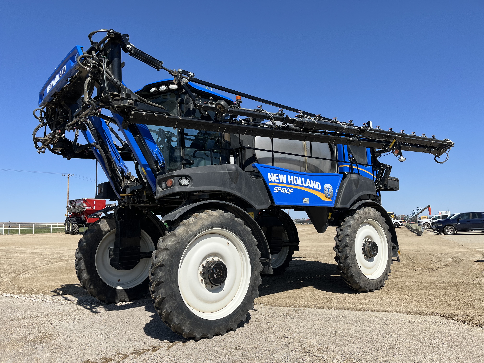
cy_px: 182
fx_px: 364
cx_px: 242
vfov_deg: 53.1
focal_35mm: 26
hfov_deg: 67.3
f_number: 1.6
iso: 50
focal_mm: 5.1
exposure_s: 1/4016
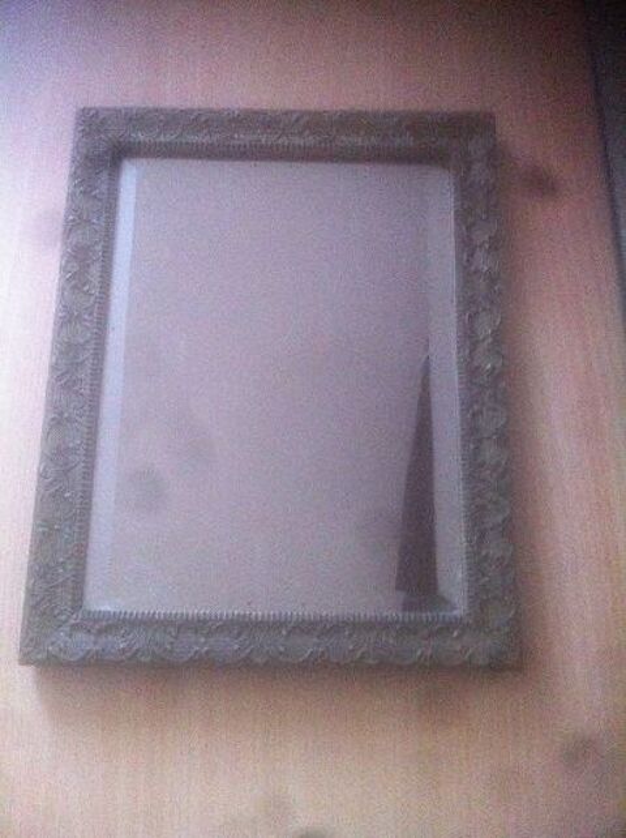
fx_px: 846
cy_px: 419
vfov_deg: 52.7
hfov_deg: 40.6
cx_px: 313
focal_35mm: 35
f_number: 2.8
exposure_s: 1/15
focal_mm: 3.85
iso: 800
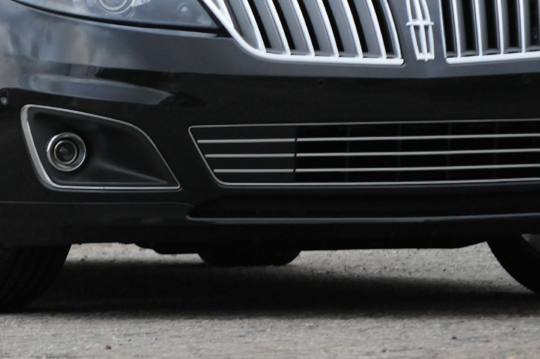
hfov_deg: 5.1
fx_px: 6112
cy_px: 25
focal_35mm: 408
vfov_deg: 3.4
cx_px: 172
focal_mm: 116
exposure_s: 1/160
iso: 1000
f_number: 4.8
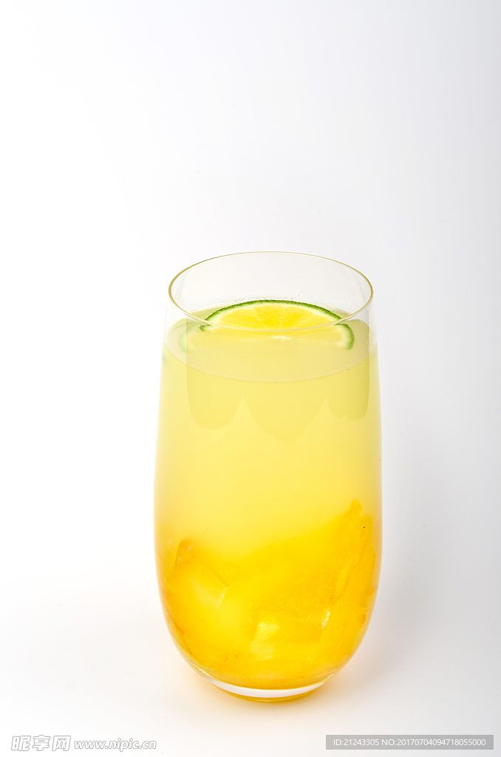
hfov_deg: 18.1
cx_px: 250
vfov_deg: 27.0
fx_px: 1573
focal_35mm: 75
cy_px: 378
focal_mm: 50
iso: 100
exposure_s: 1/160
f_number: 8
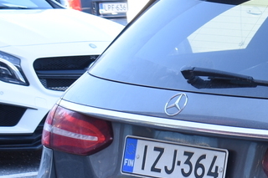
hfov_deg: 11.1
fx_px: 1299
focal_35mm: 175
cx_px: 471
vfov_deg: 7.9
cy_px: 123
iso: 100
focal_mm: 23
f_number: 5.6
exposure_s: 1/45
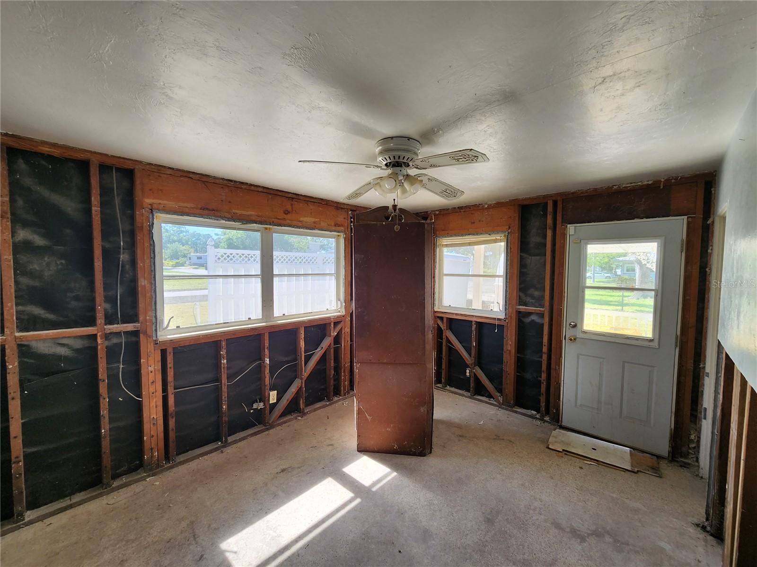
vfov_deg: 89.9
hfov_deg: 106.2
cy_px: 284
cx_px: 378
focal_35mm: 13
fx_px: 284
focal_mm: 2.2
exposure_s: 1/60
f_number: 2.2
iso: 50
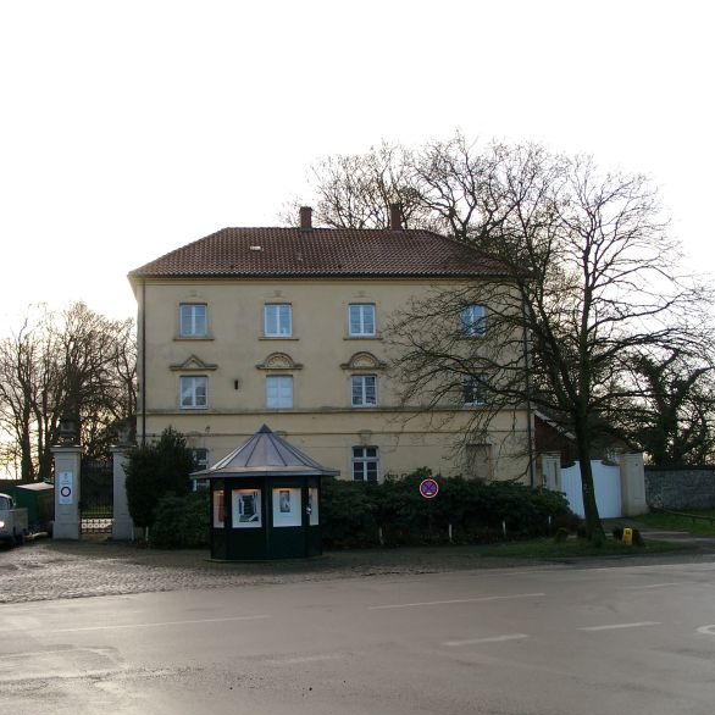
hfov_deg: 40.9
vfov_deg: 40.9
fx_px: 958
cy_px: 354
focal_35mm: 41
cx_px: 351
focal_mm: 7.13
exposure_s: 1/391
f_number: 2.8
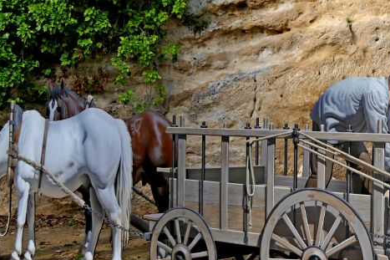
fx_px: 736
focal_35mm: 68
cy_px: 165
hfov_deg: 28.2
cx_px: 372
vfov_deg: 20.0
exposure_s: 1/250
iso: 125
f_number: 4
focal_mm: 11.5
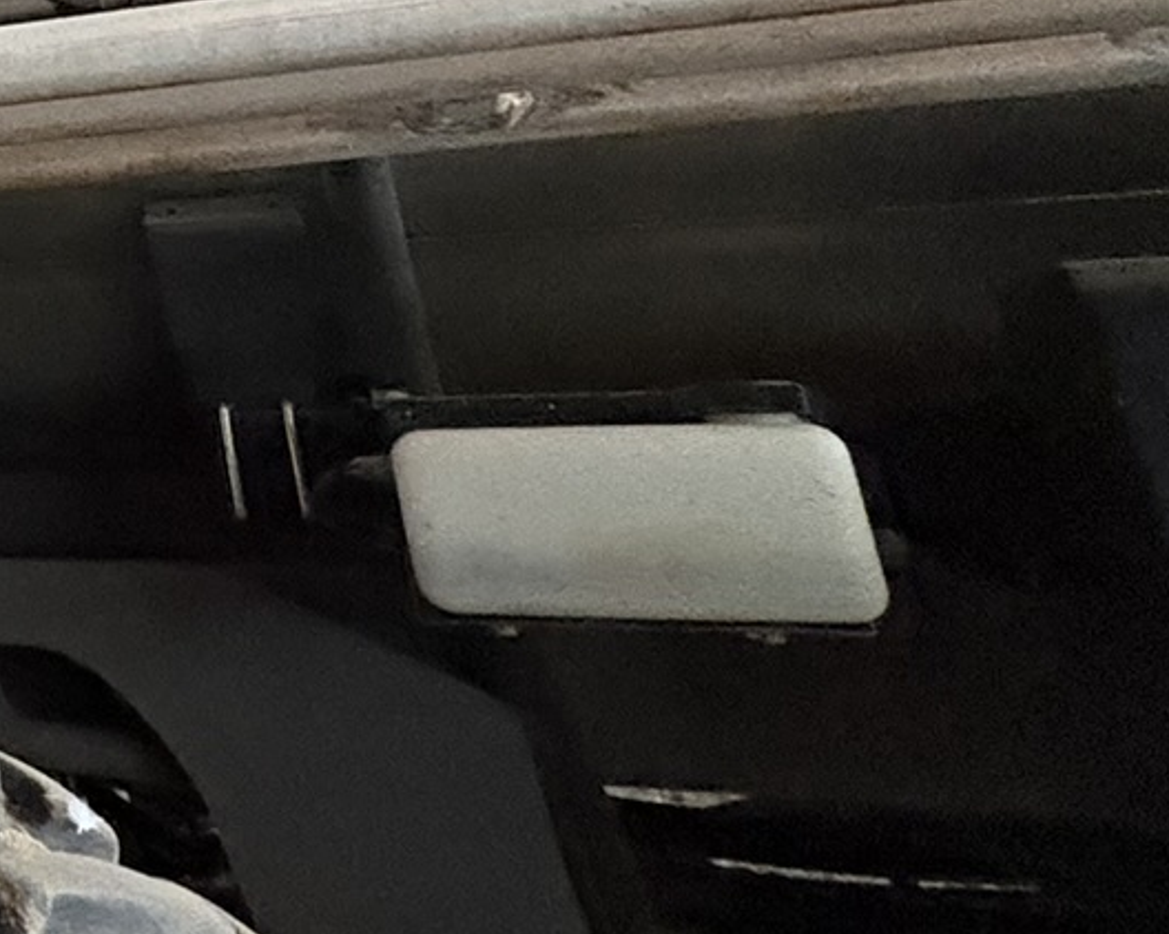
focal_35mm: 53
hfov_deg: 23.5
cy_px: -93
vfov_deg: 26.4
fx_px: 1833
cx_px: -801
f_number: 2.2
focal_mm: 2.22
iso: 1000
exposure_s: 1/54
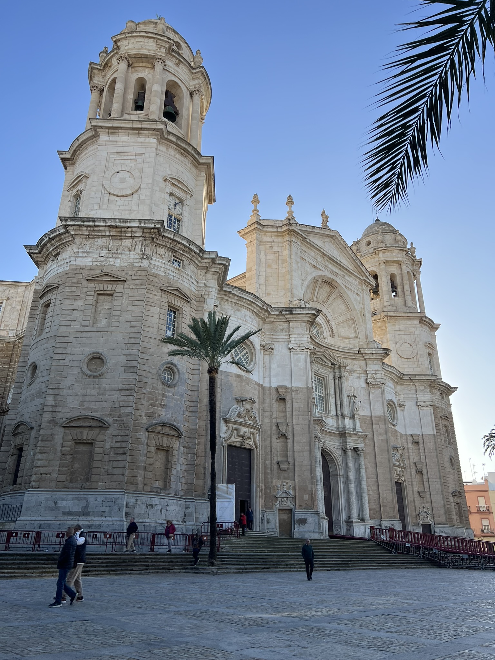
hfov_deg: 53.1
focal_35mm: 26
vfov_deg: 67.3
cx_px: 248
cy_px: 330
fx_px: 496
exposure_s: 1/2208
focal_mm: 5.7
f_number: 1.5
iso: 50
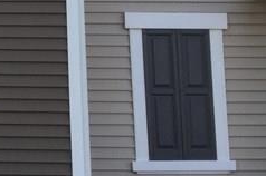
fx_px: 1026
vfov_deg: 9.8
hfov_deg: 13.2
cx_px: -229
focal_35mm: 139
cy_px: -10
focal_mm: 3.3
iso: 25
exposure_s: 1/206
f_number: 2.4
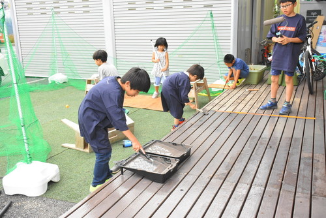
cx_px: 163
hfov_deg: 53.1
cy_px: 109
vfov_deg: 36.9
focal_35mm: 36
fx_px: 326
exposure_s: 1/200
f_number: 7.1
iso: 2500
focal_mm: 24
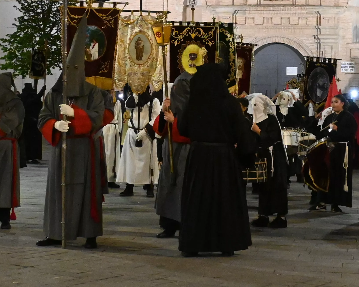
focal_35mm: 106
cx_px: 314
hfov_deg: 17.9
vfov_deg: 14.4
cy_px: 18
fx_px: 1126
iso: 6400
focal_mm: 22
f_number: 4.5
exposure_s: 1/80
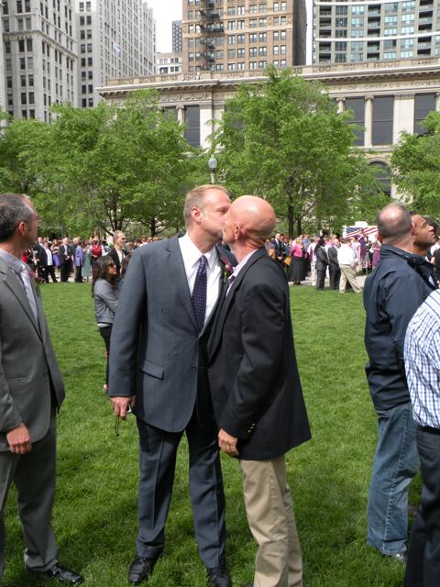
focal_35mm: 33
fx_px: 559
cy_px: 294
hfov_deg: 42.9
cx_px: 220
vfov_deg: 55.4
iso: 64
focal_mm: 5.8
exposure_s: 1/131
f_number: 5.6
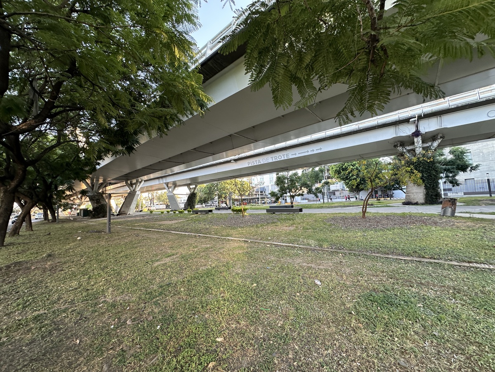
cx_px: 248
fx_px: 200
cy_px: 186
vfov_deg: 85.7
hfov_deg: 102.1
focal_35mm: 14
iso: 80
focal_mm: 2.22
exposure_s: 1/99
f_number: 2.2
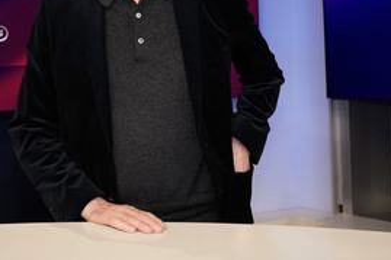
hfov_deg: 41.5
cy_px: 45
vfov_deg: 27.9
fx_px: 510
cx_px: 140
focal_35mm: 47
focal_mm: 28
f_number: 5
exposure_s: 1/160
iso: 2000
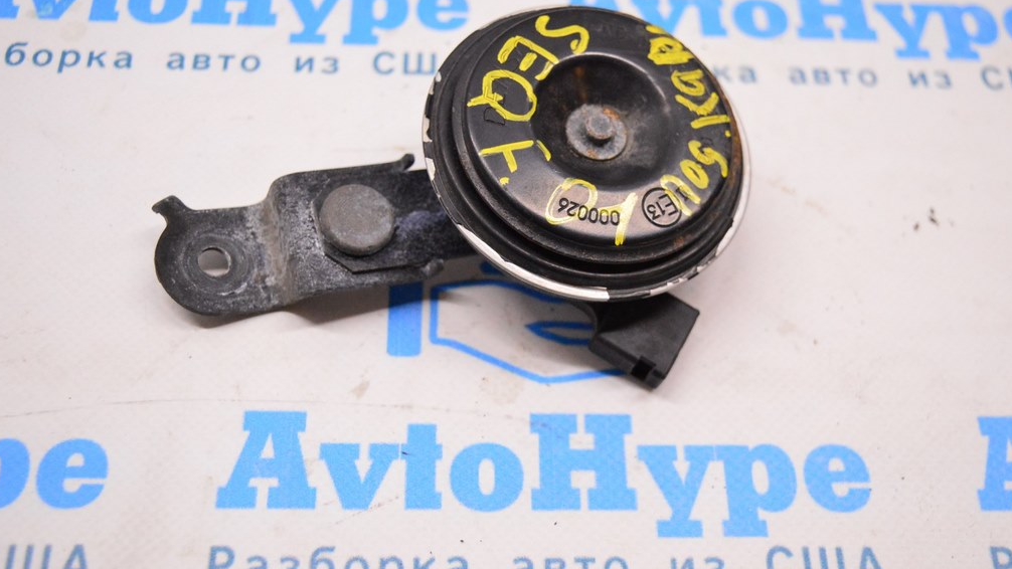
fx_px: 1329
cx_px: 507
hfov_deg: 41.7
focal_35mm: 50
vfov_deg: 24.2
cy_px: 260
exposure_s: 1/320
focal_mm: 31
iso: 3200
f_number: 4.2
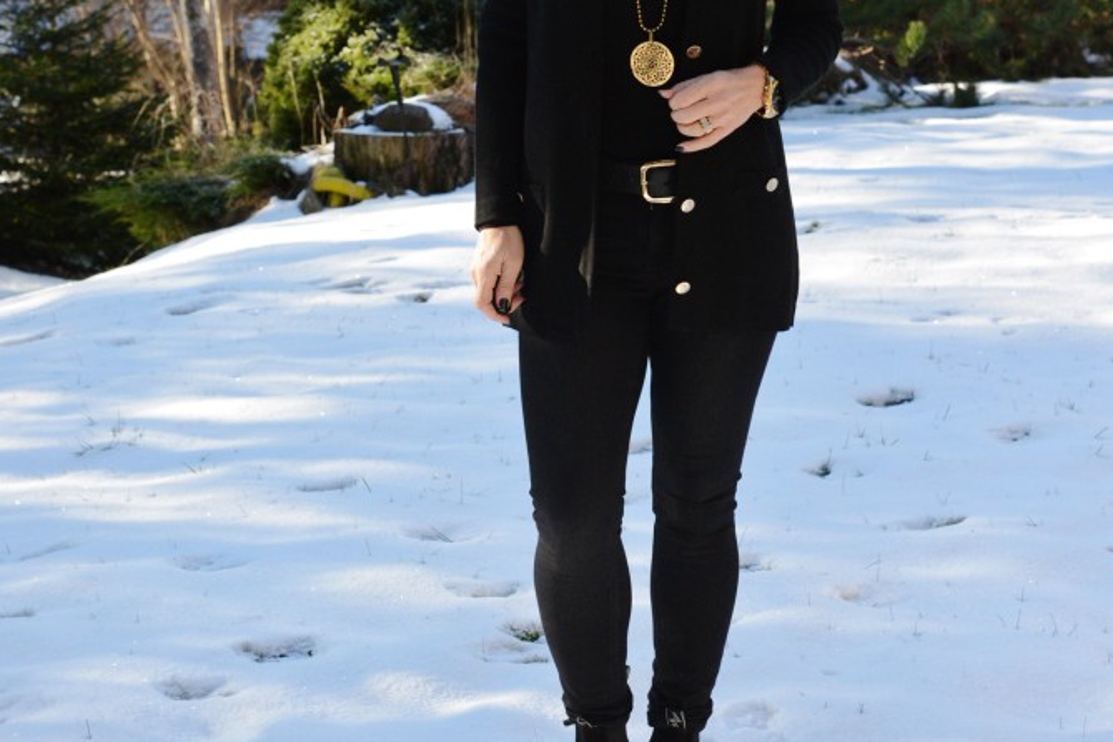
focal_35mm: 95
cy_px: 223
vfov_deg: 14.4
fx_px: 2937
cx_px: 556
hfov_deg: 21.5
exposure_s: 1/2500
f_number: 7.1
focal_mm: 62
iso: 4000
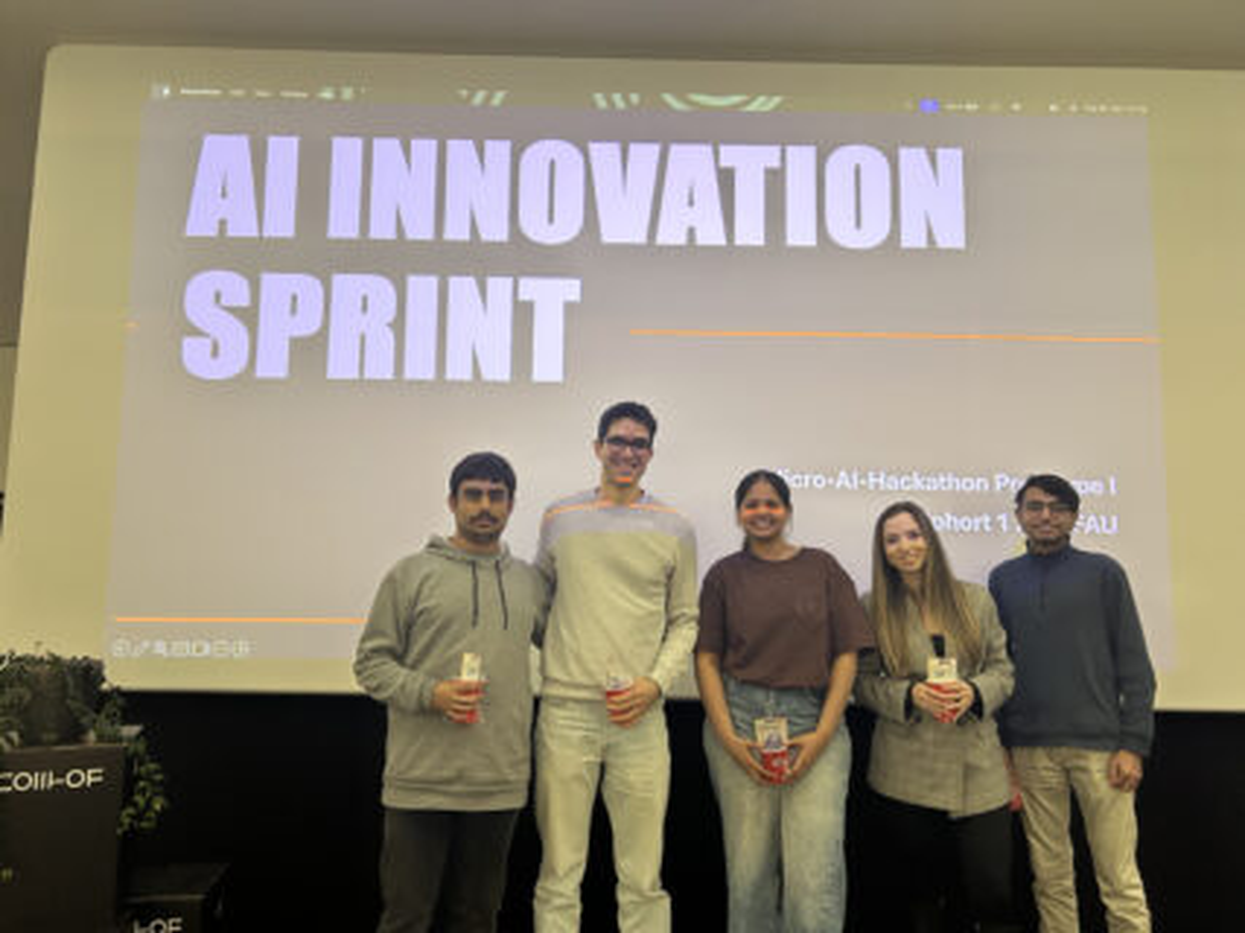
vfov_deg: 53.0
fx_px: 935
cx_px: 622
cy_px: 466
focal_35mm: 26
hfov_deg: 67.3
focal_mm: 5.7
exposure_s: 1/60
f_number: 1.5
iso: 200
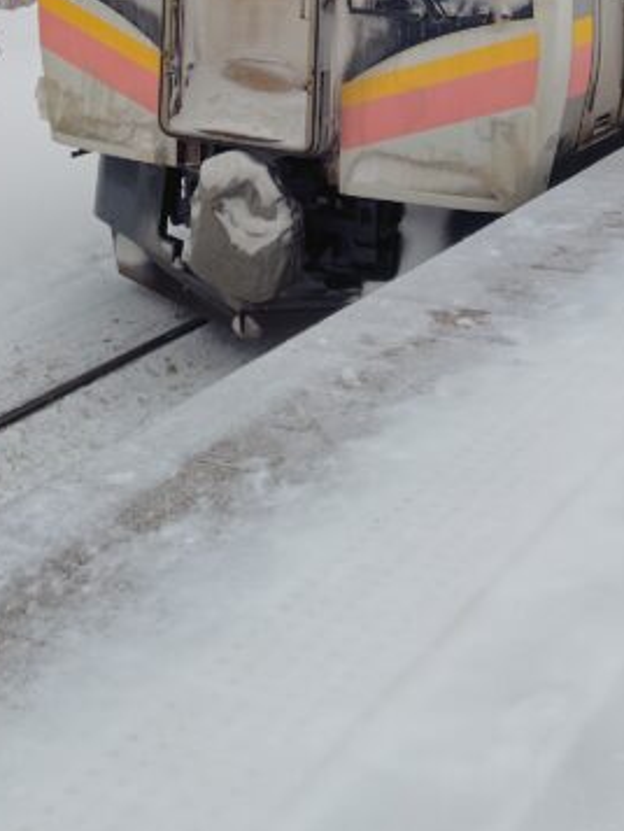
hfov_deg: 22.2
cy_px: -182
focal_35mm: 66
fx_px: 1585
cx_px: 193
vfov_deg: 26.0
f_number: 1.9
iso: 50
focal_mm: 5.6
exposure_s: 1/713
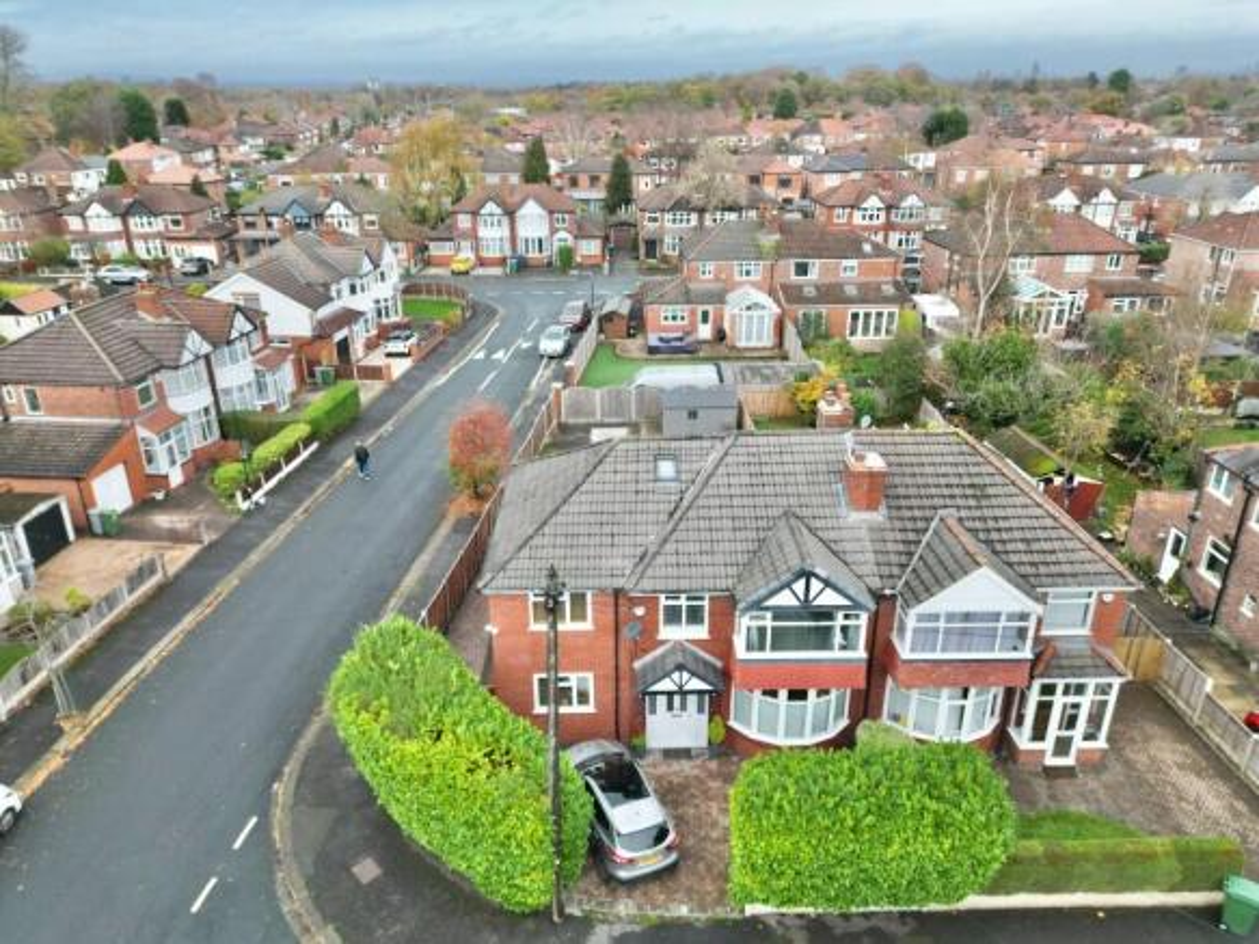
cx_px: 630
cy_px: 472
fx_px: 873
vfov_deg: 56.8
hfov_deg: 71.6
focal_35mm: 24
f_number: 1.7
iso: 200
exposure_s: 1/200
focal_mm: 6.72
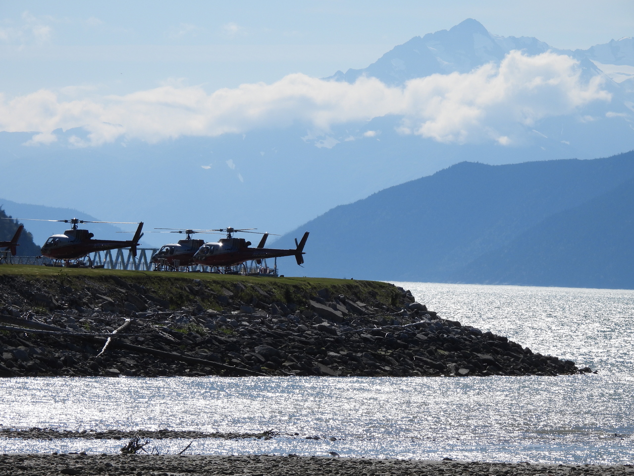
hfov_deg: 6.2
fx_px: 5861
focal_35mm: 320
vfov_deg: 4.6
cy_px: 238
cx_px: 317
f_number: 5
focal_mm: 57.1
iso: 100
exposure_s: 1/1600
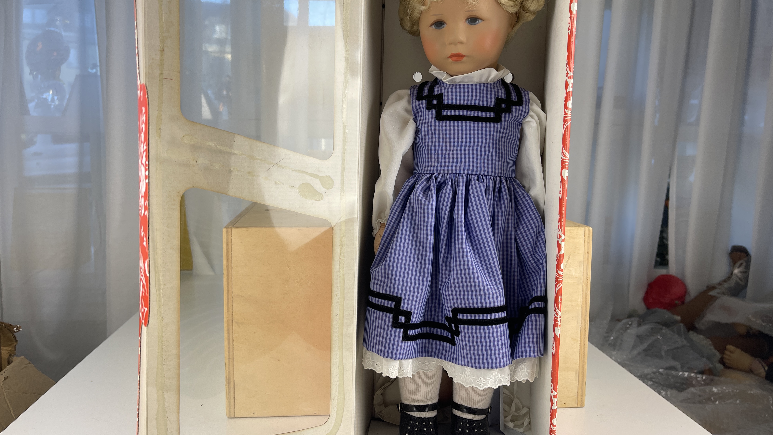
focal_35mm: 28
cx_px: 383
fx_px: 574
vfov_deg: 41.5
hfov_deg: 67.9
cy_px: 208
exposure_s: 1/107
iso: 32
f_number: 1.6
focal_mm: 5.1
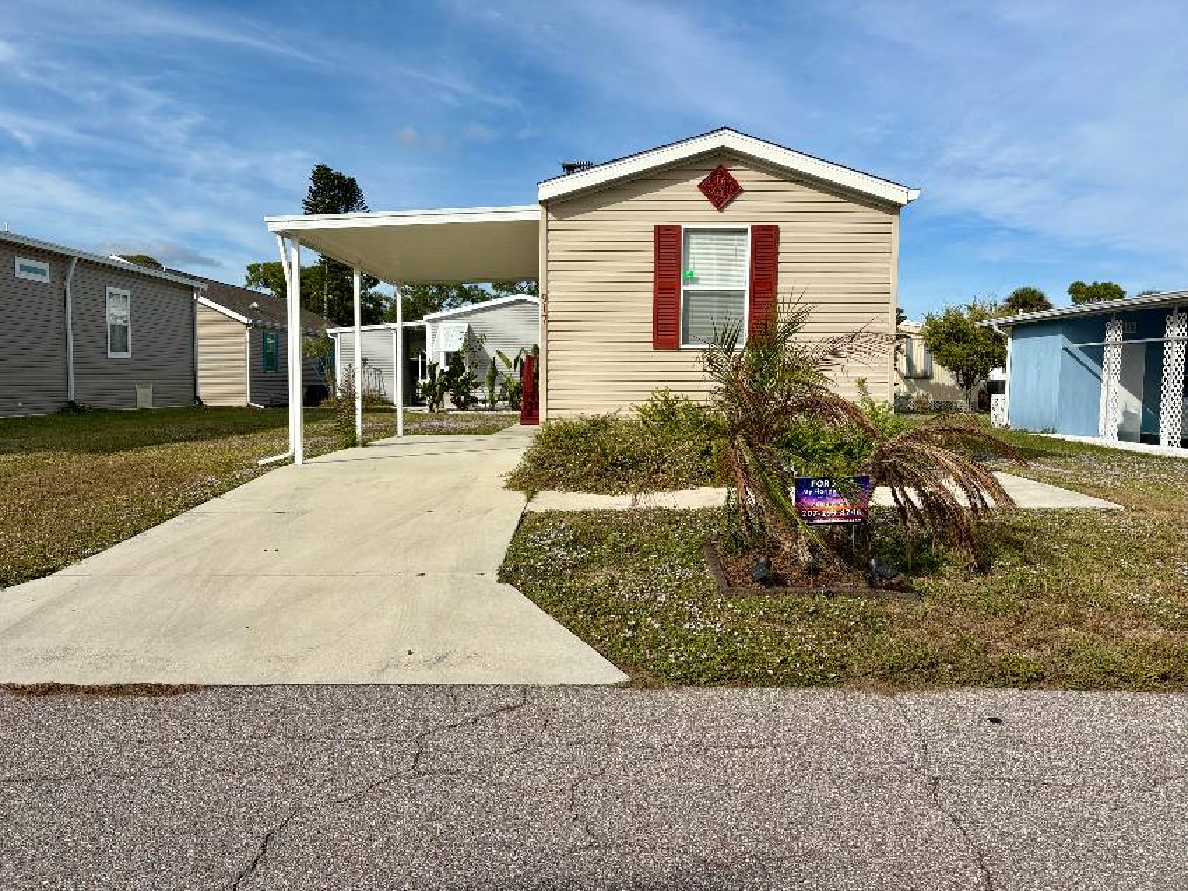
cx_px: 594
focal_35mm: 26
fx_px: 892
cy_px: 446
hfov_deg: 67.3
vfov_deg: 53.0
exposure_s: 1/4950
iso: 50
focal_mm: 5.96
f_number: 1.6
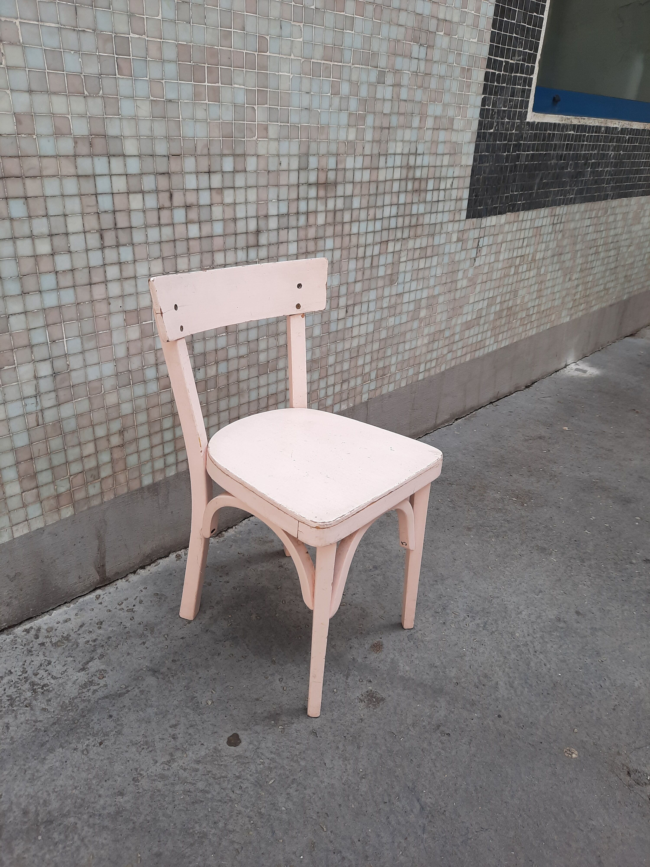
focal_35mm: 25
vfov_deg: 69.4
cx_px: 325
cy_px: 434
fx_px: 626
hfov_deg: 54.9
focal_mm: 4.6
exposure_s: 1/296
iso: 32
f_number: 2
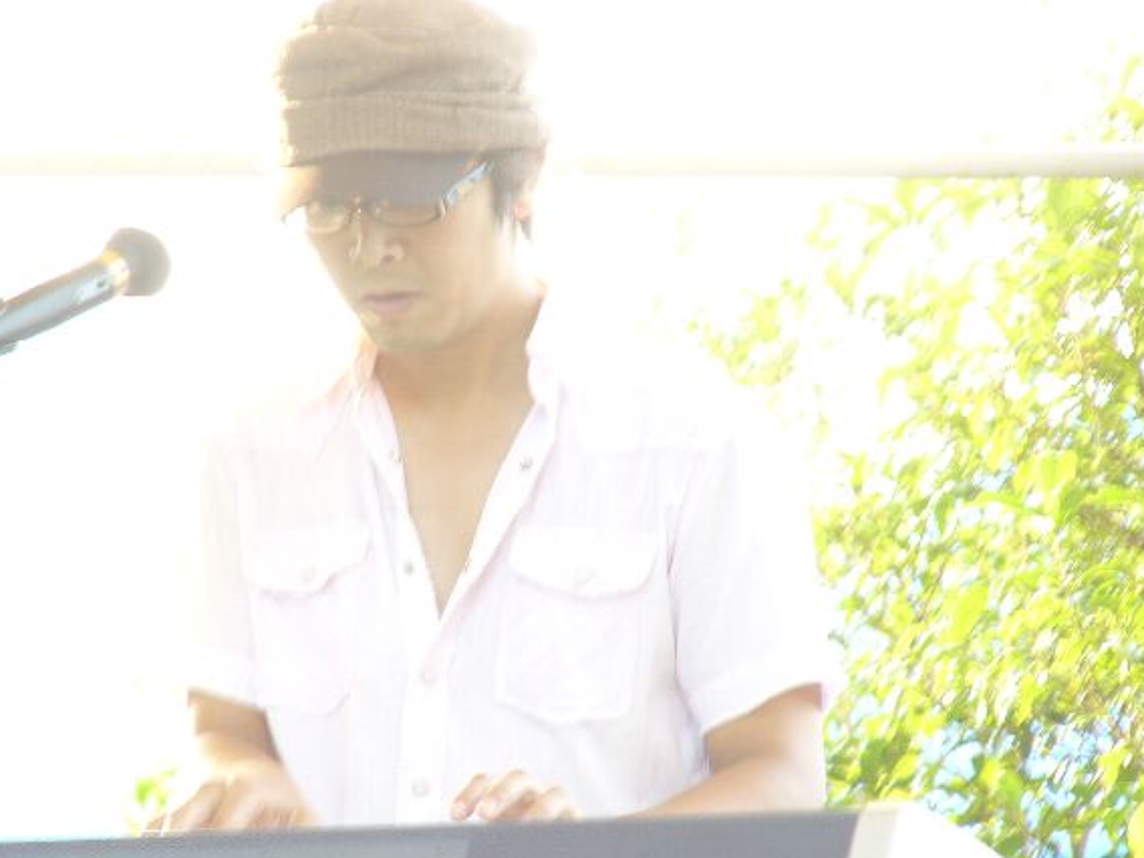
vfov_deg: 4.2
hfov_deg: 5.6
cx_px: 522
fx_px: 11765
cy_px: 481
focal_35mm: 356
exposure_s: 1/30
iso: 100
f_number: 2.8
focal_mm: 52.5
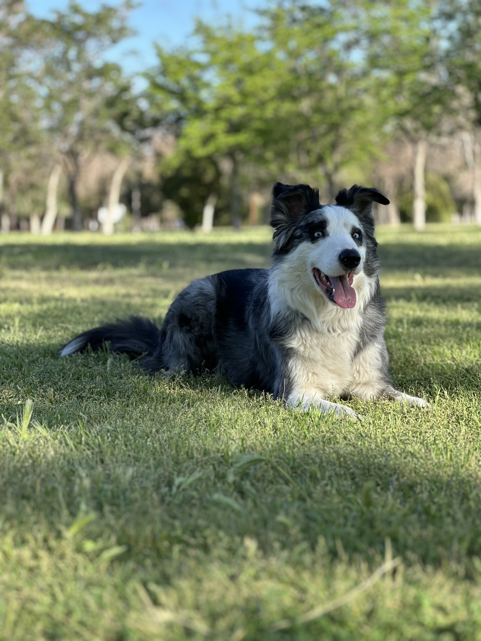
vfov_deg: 25.3
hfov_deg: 19.1
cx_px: 240
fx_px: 1427
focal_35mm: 77
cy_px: 320
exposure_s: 1/148
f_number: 2.8
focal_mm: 9
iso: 20
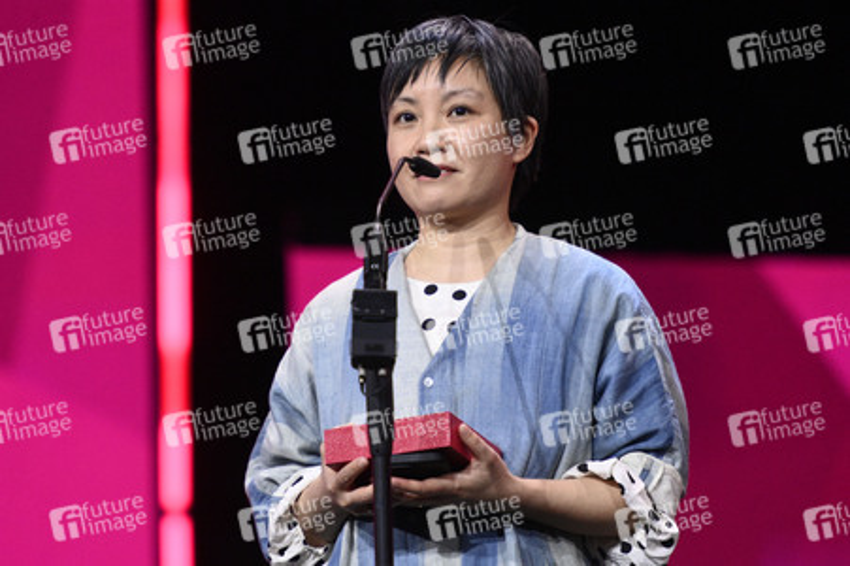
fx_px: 7314
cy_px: 283
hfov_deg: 6.7
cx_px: 425
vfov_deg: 4.4
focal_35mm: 310
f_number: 5.6
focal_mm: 310
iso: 10000
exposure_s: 1/200
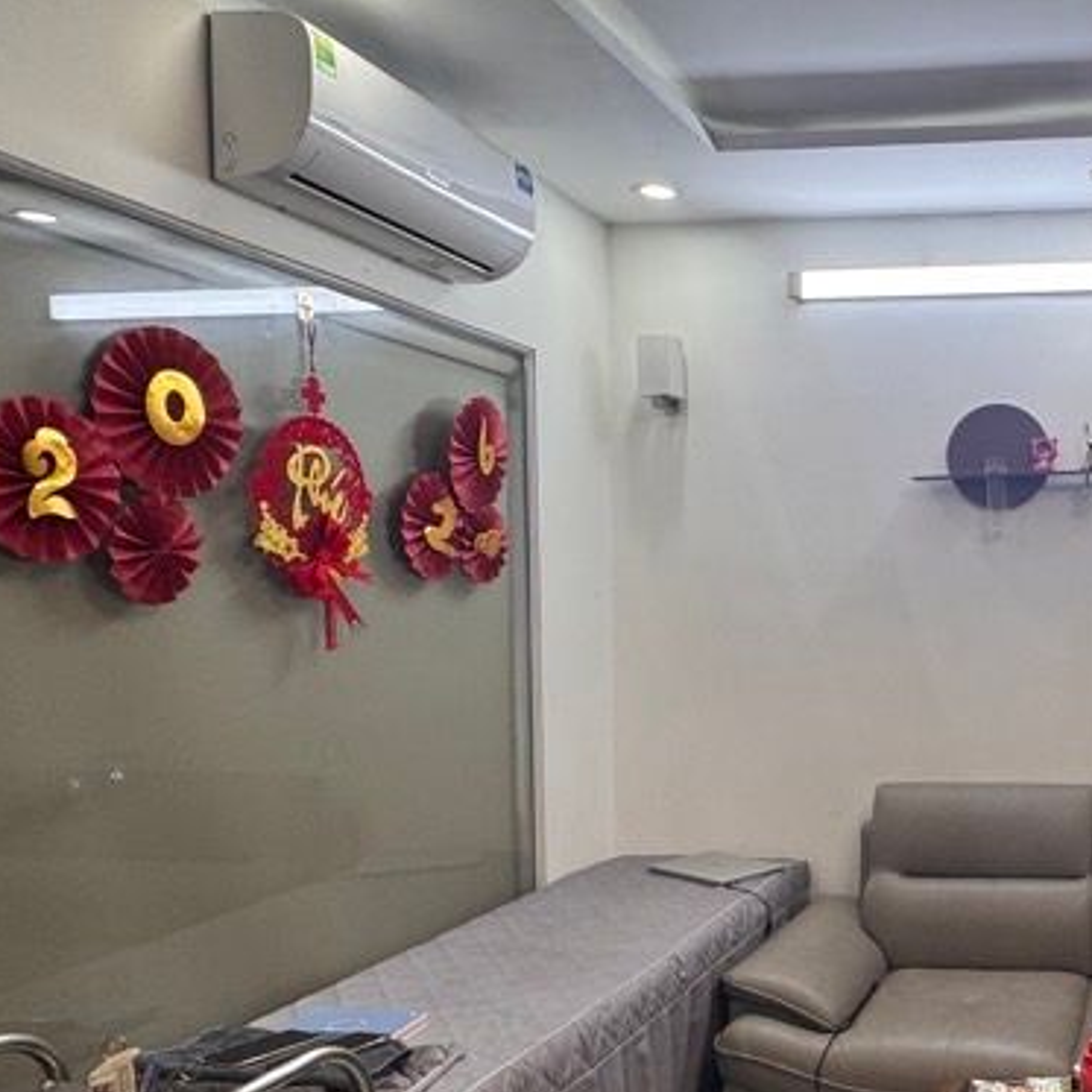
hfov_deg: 42.6
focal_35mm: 34
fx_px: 1213
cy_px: 647
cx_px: 1063
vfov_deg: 48.2
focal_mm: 2.22
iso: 64
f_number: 2.2
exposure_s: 1/100
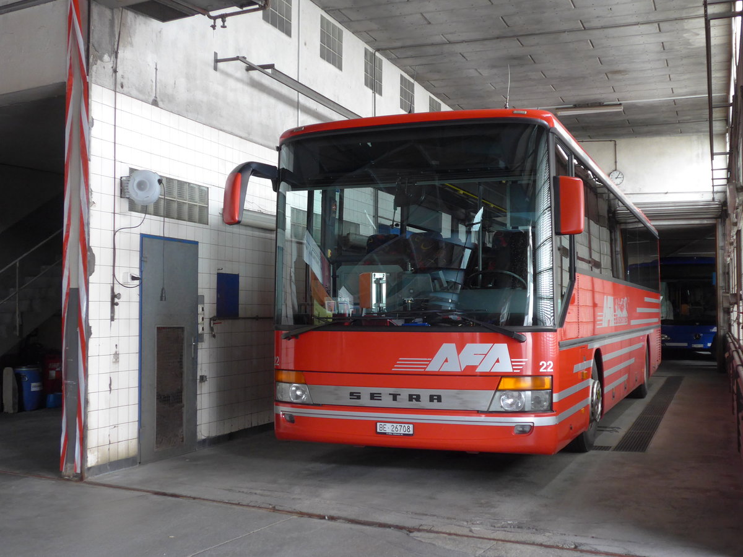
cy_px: 278
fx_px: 944
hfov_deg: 42.9
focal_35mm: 44
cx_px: 372
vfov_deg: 32.9
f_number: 2.8
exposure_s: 1/20
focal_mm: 9
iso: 400
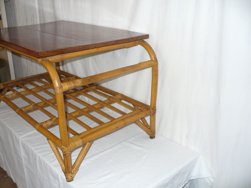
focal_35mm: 37
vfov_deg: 38.7
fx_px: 268
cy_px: 94
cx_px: 126
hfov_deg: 50.1
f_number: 2.8
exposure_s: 1/30
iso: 200
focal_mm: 6.1
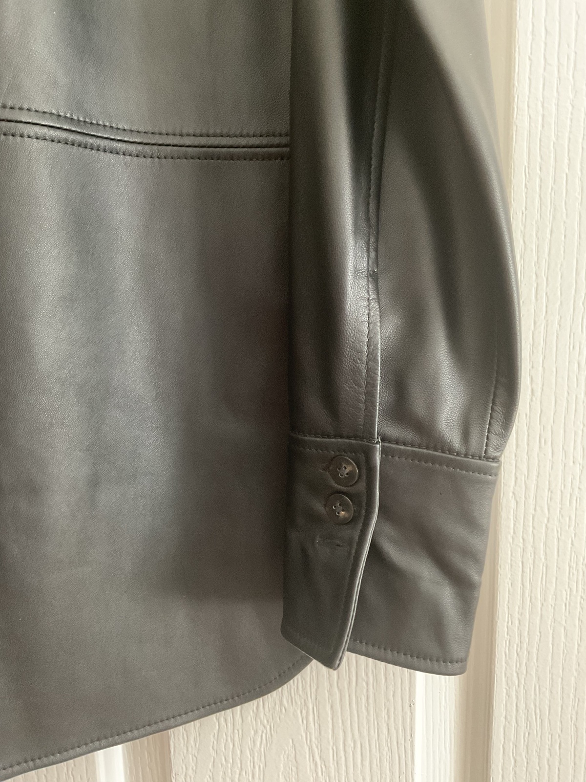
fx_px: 655
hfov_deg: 48.2
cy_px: 391
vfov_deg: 61.7
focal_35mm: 29
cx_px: 293
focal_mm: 3
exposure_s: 1/60
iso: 250
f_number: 1.8
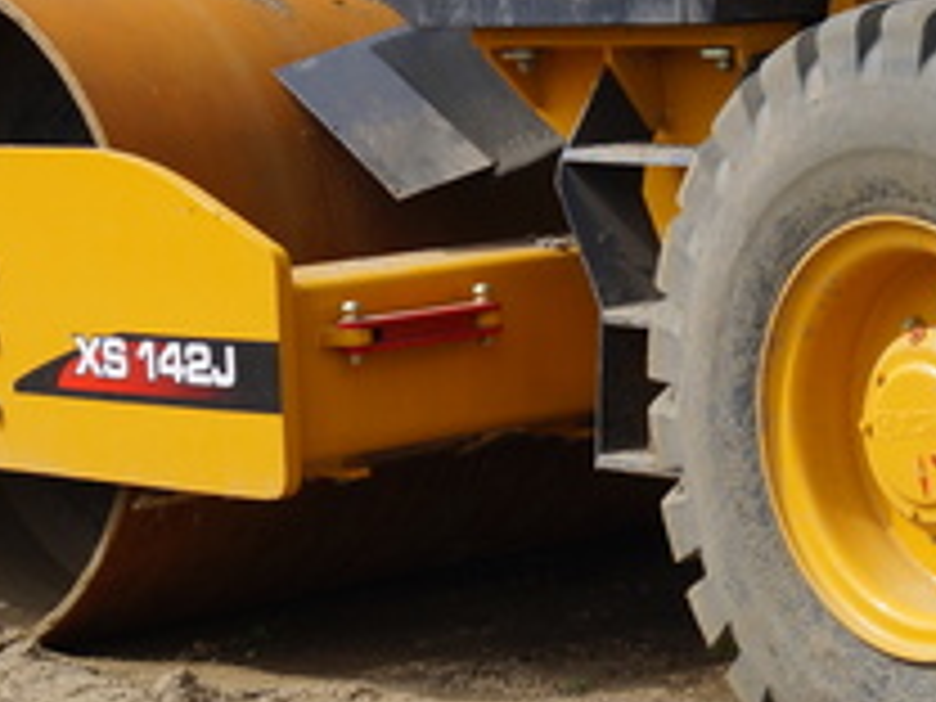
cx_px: 914
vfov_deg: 11.0
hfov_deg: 14.6
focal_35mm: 133
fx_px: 3596
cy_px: -61
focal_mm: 30
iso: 100
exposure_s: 1/100
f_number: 13
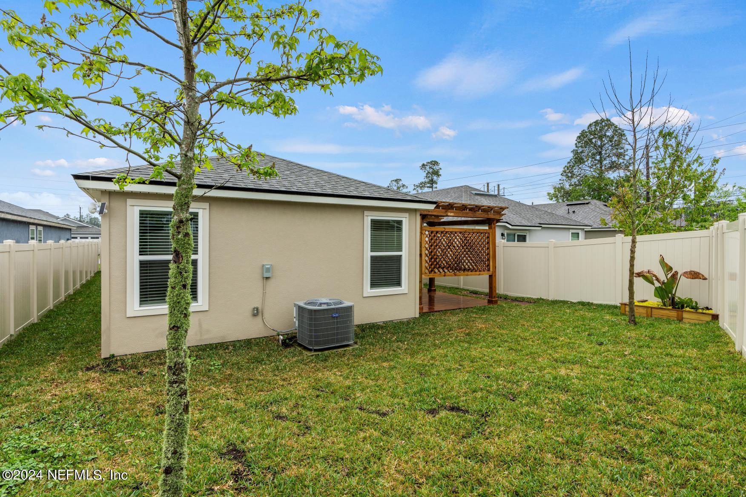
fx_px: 373
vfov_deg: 67.4
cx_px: 373
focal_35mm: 18
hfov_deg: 90.0
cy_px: 248
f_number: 8
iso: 100
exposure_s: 1/40
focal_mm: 18
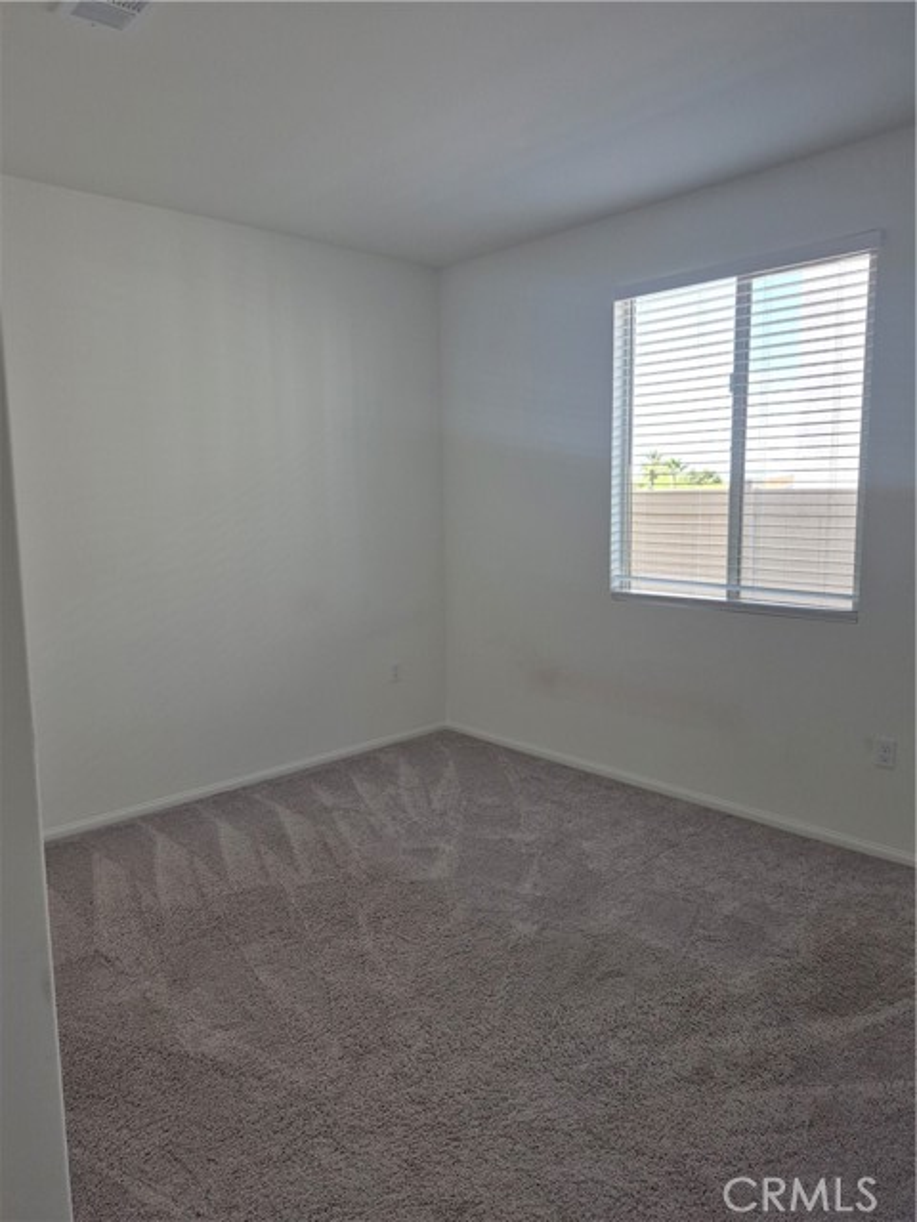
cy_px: 611
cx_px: 458
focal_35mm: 23
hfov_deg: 58.9
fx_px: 812
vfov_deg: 73.9
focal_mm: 5.4
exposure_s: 1/180
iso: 100
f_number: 1.8
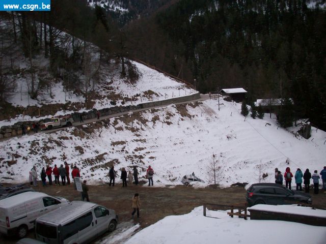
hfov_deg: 50.1
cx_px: 163
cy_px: 122
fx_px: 348
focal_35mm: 37
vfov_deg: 38.7
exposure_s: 1/64
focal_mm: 6.2
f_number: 2.8
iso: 151
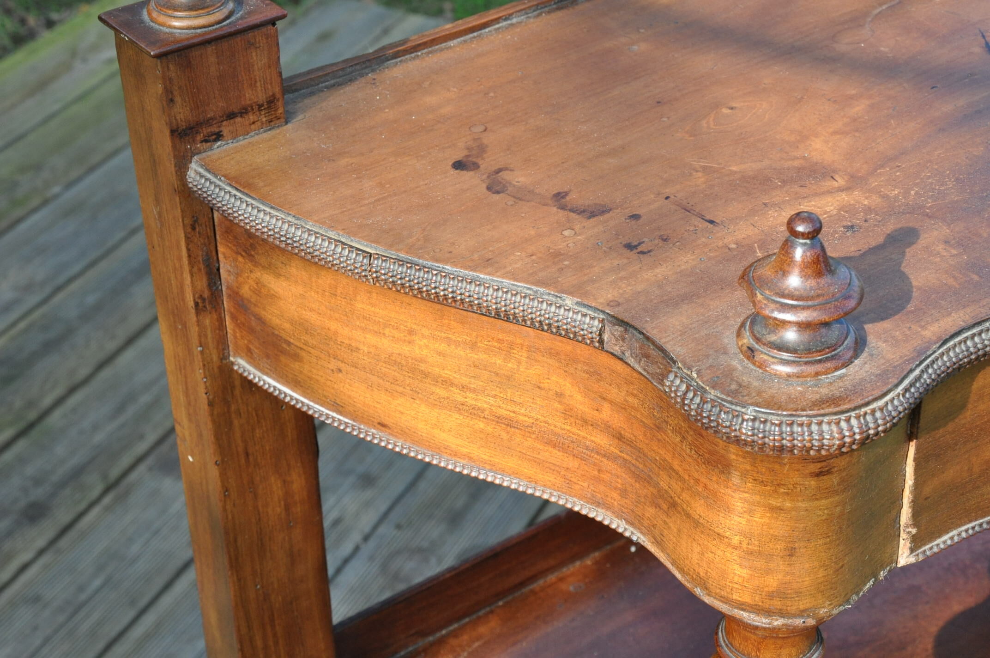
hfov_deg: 28.1
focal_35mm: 72
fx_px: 1978
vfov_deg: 18.9
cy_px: 329
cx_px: 495
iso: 800
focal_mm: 48
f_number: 13
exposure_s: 1/180
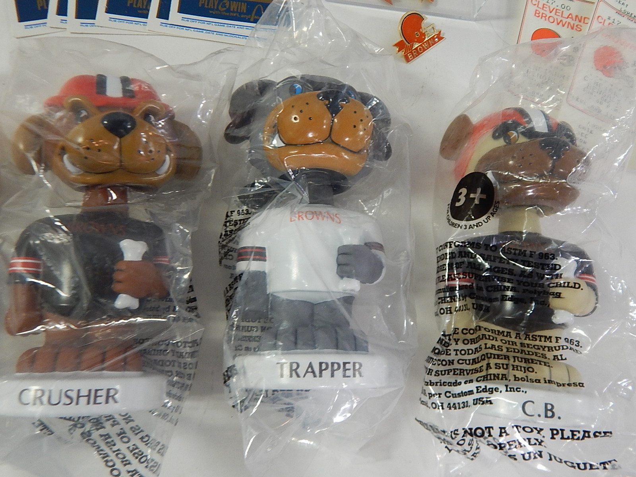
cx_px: 318
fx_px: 514
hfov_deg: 63.4
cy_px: 238
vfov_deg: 49.7
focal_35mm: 28
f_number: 3.2
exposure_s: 1/30
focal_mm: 5.1
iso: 220
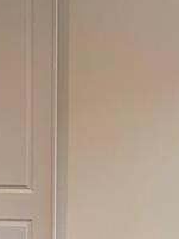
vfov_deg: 11.2
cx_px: 60
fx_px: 1192
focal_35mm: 173
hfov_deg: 8.6
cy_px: 289
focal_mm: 3
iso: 64
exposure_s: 1/60
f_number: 1.8
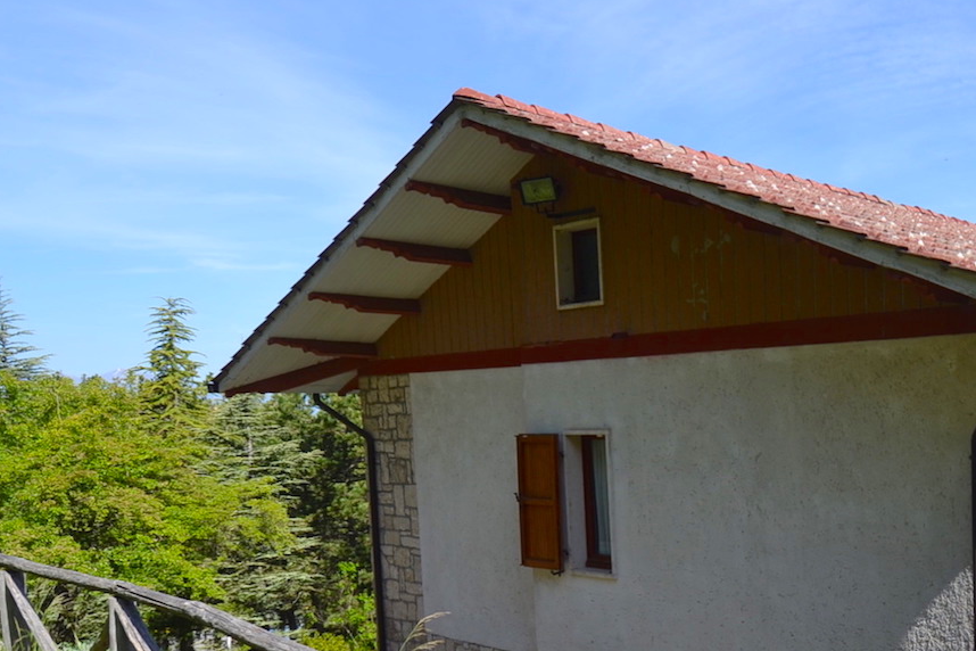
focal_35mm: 34
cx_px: 916
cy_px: 483
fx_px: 922
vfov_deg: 38.0
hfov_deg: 48.6
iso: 100
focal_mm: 12
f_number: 7.1
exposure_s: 1/200
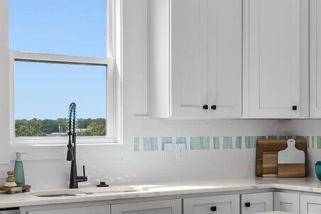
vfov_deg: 17.7
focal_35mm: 77
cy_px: 130
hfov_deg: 25.3
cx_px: 301
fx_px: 686
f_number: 6.3
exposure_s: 1/320
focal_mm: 17
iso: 800
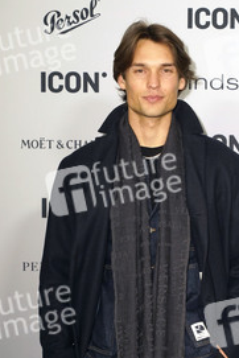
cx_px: 152
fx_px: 1114
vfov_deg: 18.2
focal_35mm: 112
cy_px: 251
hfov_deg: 12.2
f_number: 5
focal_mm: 76
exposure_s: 1/250
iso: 1600
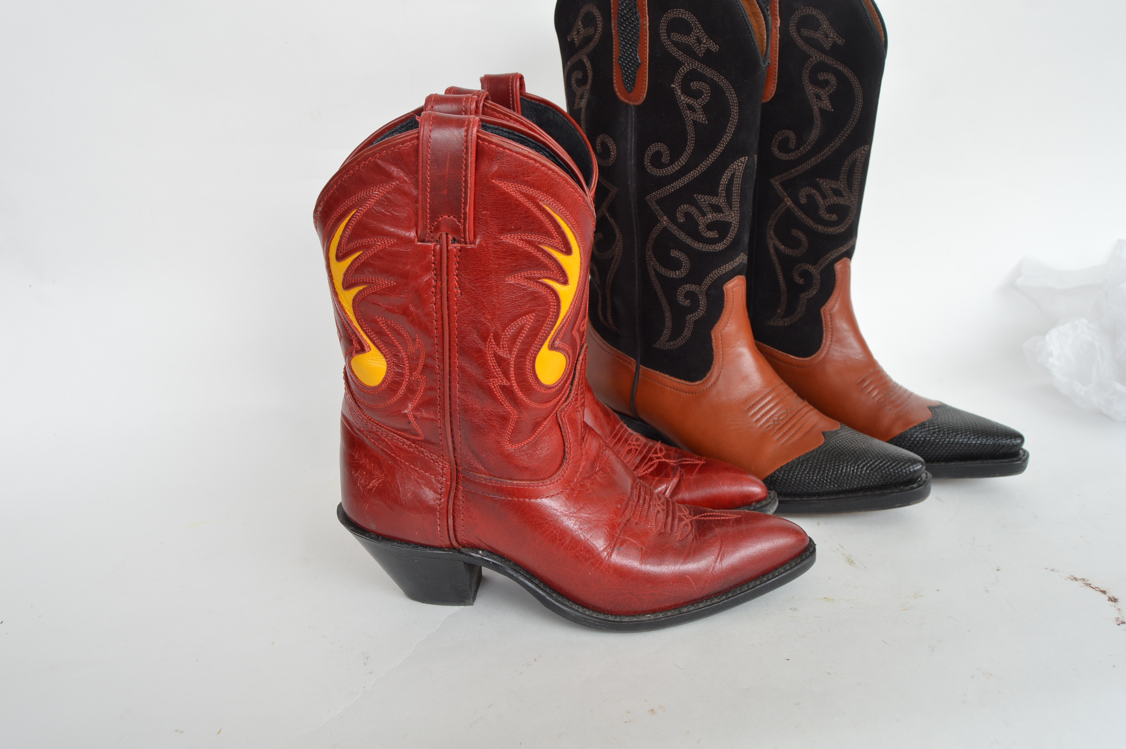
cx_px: 563
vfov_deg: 45.6
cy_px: 374
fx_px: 891
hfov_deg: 64.6
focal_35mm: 28
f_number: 5
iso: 200
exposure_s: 1/160
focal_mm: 19
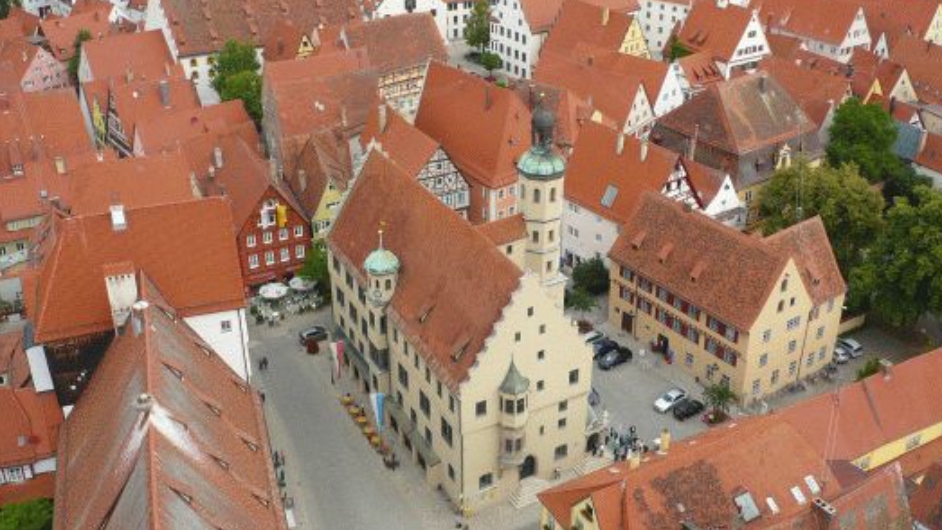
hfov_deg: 49.4
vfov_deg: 29.0
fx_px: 1024
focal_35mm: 41
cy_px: 254
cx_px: 496
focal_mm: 5.8
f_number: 8
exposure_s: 1/160
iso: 100
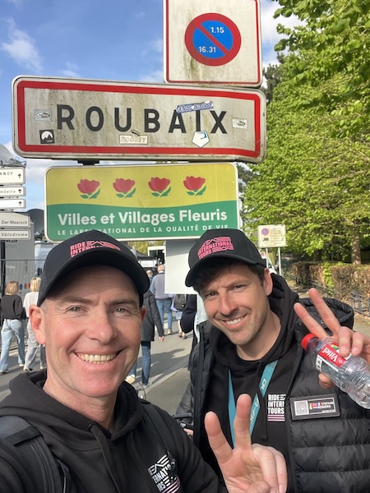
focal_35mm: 30
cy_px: 246
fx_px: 428
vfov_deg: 60.0
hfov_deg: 46.8
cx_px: 185
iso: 32
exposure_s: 1/320
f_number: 2.2
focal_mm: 2.71
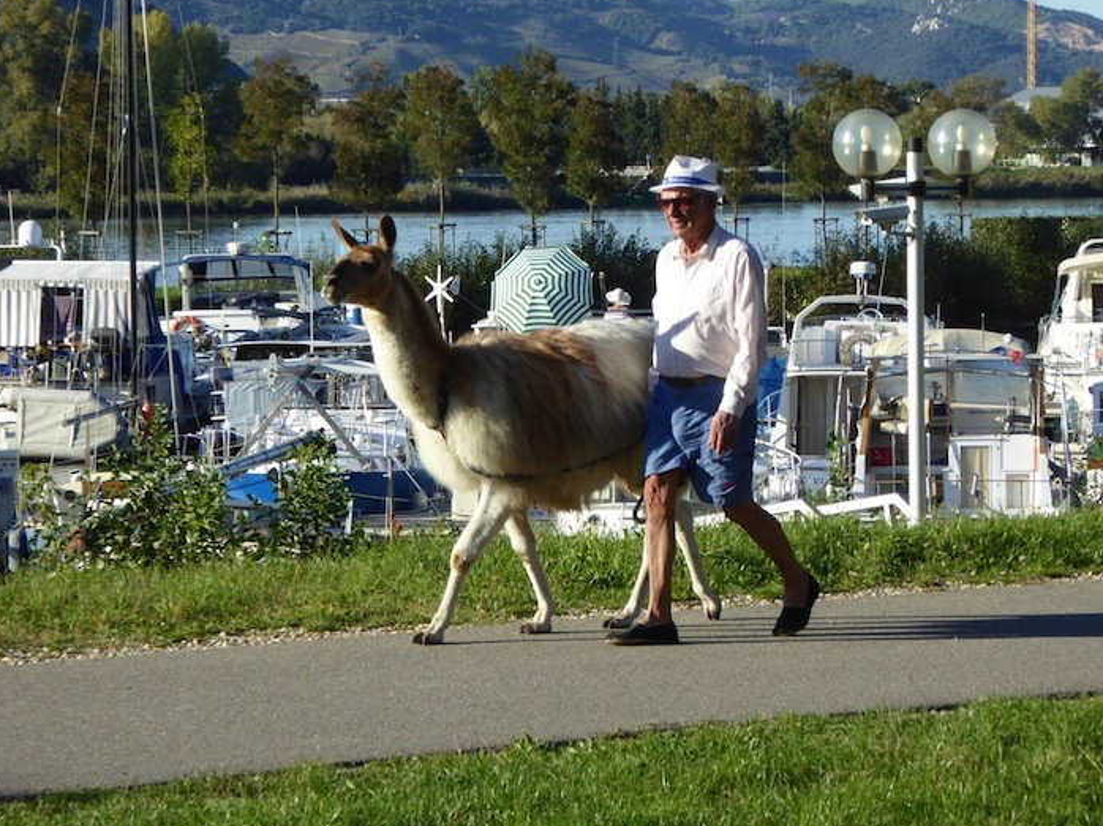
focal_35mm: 219
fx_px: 6976
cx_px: 547
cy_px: 425
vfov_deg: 6.8
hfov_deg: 9.0
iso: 100
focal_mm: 30.9
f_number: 5.6
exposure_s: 1/250
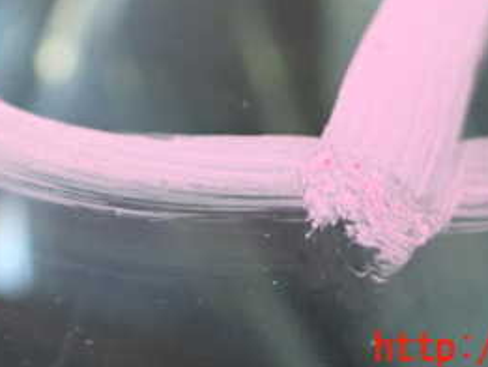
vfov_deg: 20.2
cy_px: -49
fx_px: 973
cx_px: 236
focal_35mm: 69
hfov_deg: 28.1
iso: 800
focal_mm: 5.4
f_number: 2.3
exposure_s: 1/60
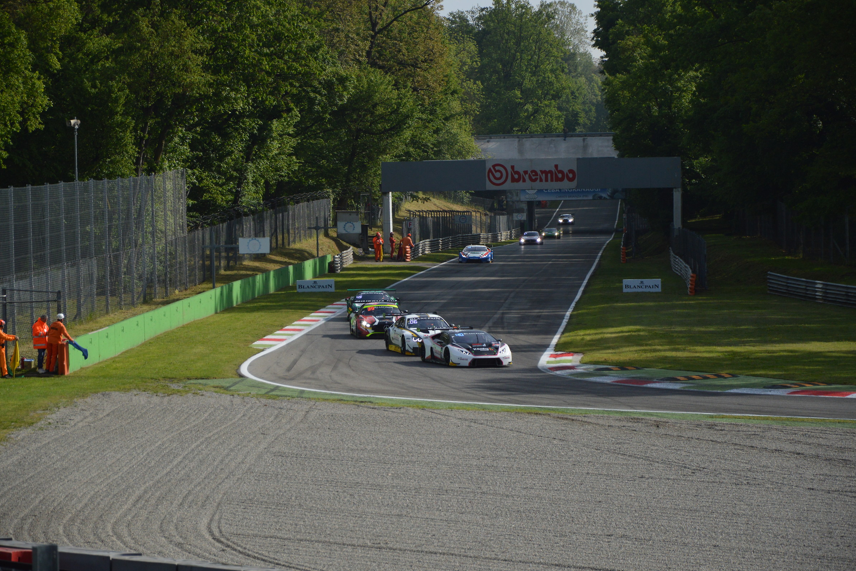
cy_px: 286
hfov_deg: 13.0
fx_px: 3768
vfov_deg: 8.7
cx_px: 430
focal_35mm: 159
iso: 400
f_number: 5.6
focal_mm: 105
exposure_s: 1/2000
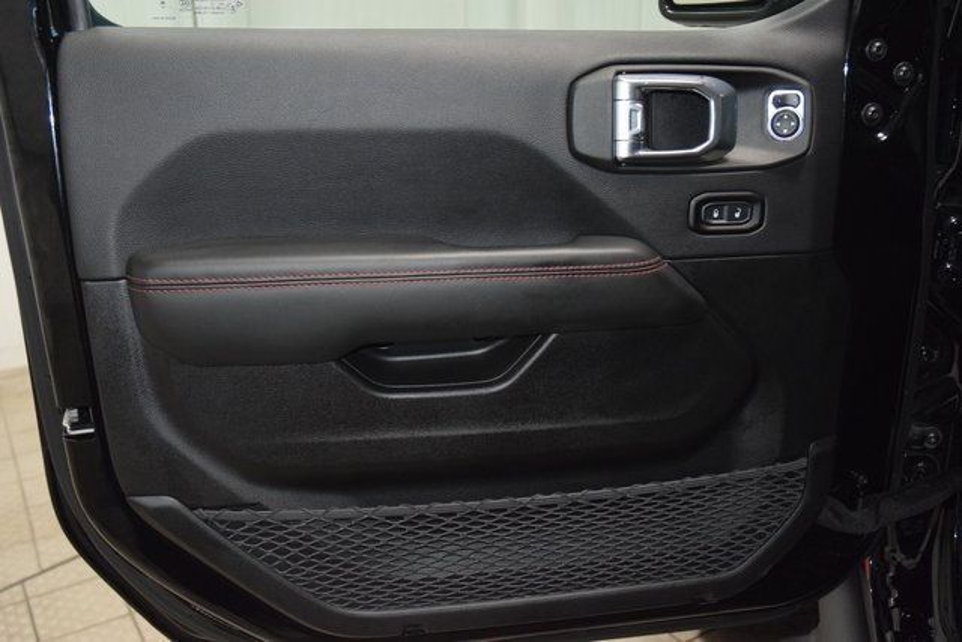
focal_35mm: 36
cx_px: 481
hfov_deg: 53.1
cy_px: 321
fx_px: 962
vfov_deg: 36.9
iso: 2500
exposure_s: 1/125
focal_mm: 24
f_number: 3.8
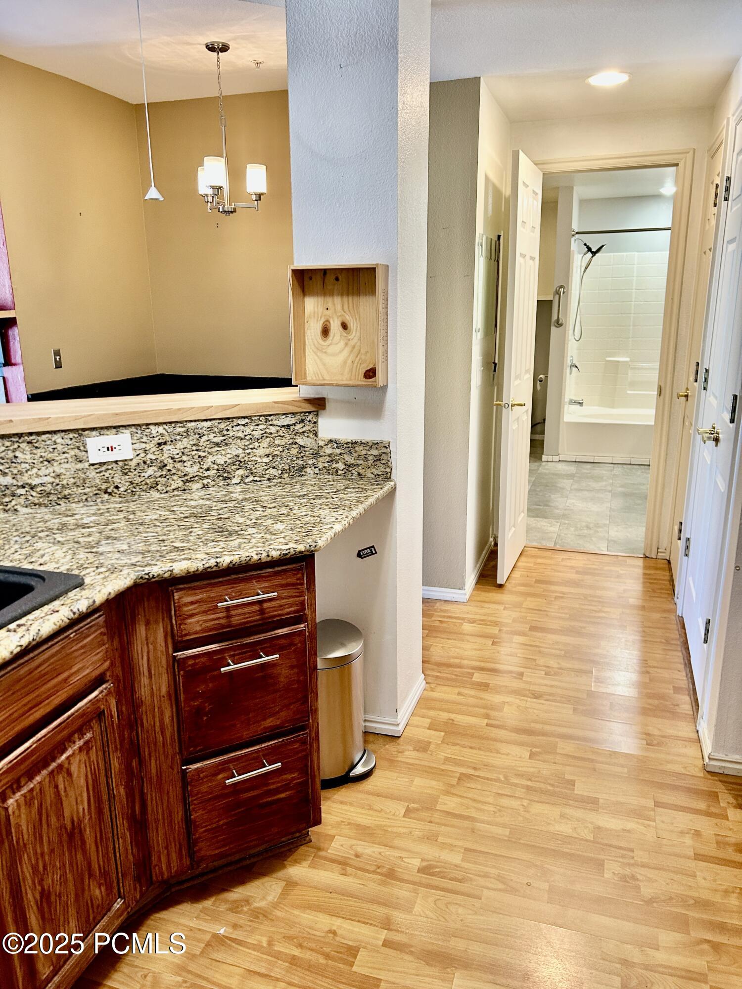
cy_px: 494
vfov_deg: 67.3
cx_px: 371
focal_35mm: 26
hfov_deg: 53.1
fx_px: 743
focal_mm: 5.7
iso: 160
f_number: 1.5
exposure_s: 1/60
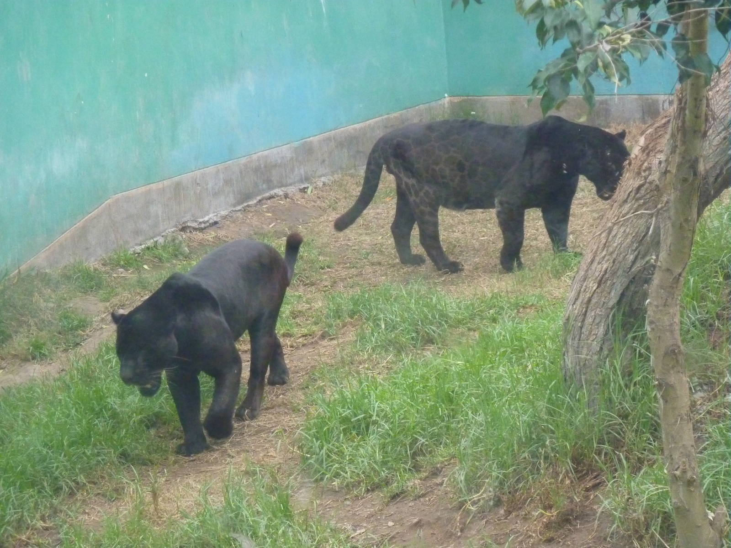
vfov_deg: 10.1
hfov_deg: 13.4
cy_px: 274
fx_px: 3104
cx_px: 366
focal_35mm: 147
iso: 800
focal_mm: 24.1
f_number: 4.5
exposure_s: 1/200
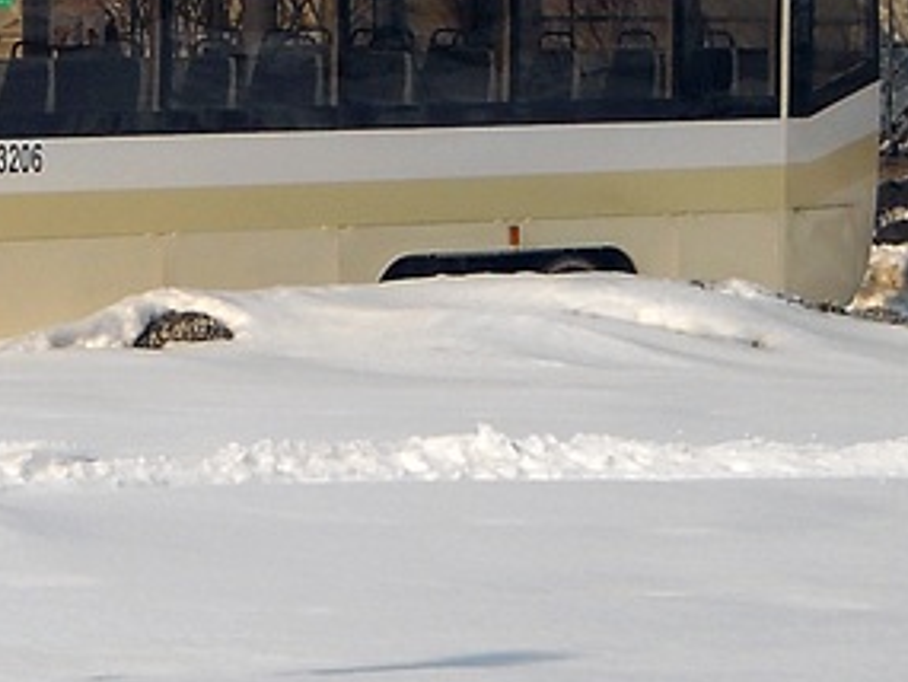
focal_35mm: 338
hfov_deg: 5.8
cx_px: -182
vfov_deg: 4.4
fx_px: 8870
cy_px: 76
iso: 64
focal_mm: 15.32
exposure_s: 1/284
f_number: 8.7
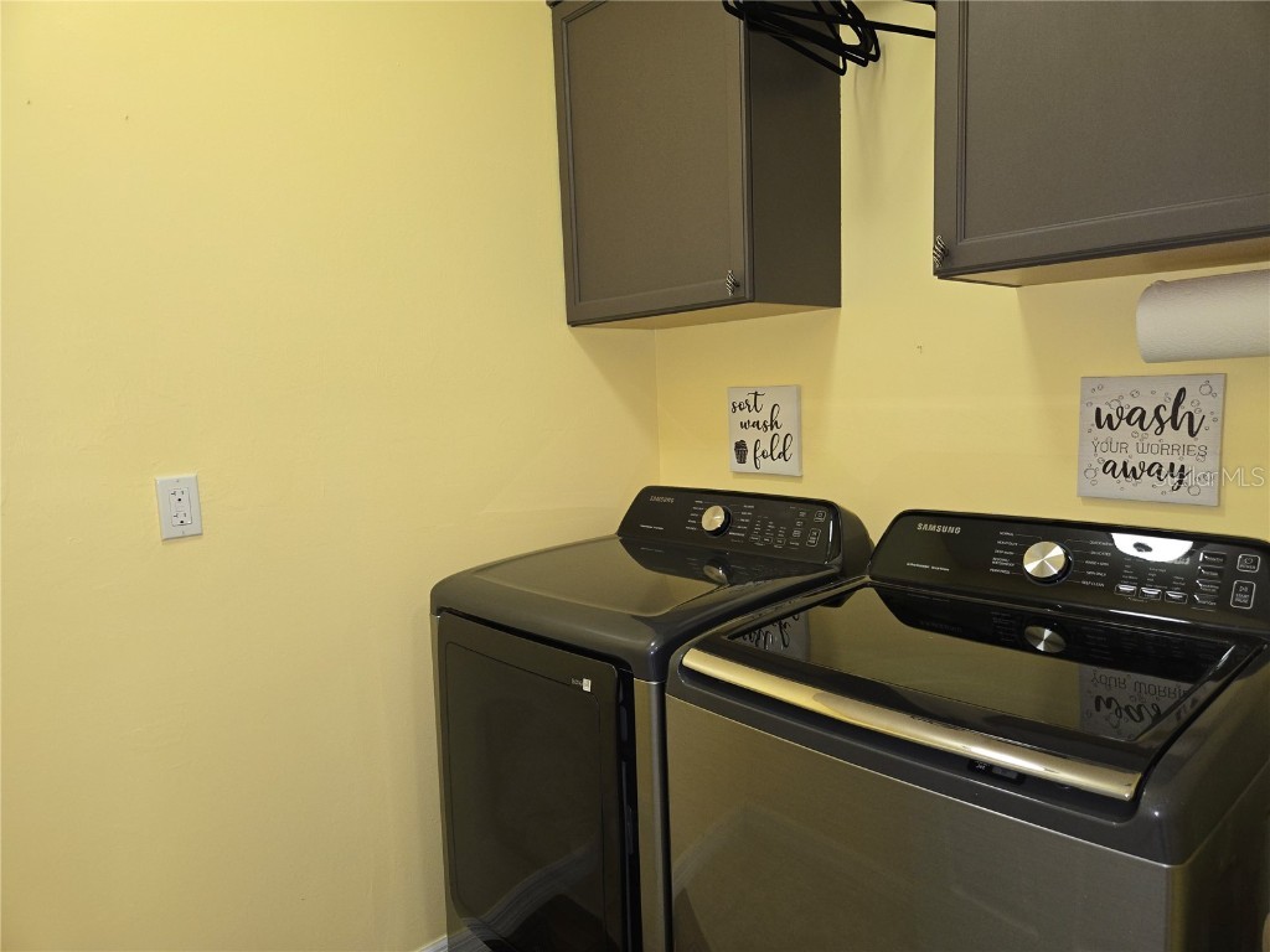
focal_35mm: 23
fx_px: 844
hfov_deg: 73.9
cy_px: 476
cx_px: 635
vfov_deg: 58.9
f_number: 1.8
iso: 125
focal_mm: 5.4
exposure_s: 1/40
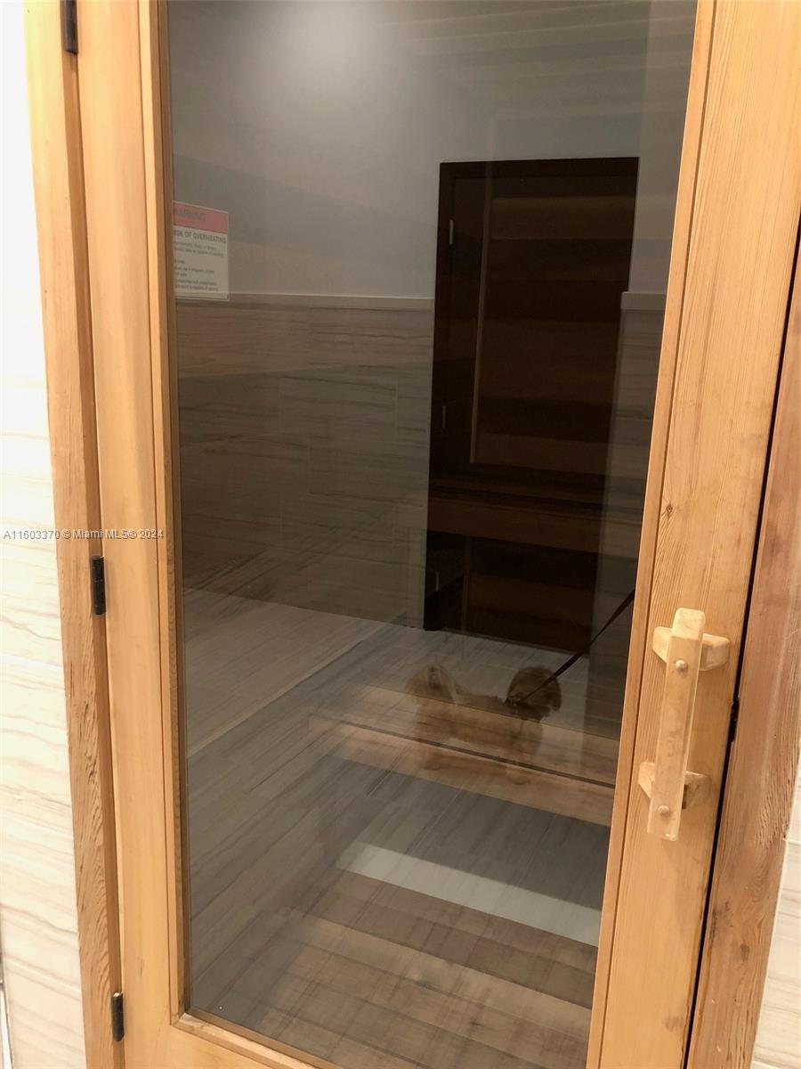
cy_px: 534
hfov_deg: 49.7
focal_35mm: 28
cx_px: 400
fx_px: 864
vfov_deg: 63.4
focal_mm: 3.99
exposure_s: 1/12
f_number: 1.8
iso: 100
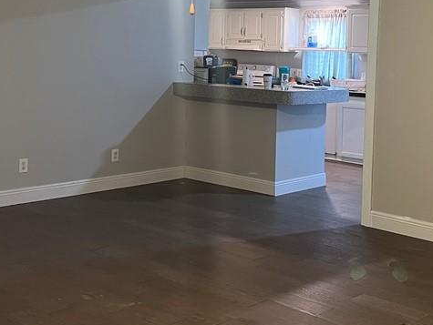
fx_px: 701
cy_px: 76
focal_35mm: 56
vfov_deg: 25.8
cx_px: 284
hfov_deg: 34.1
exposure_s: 1/60
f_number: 1.5
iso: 200
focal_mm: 5.7
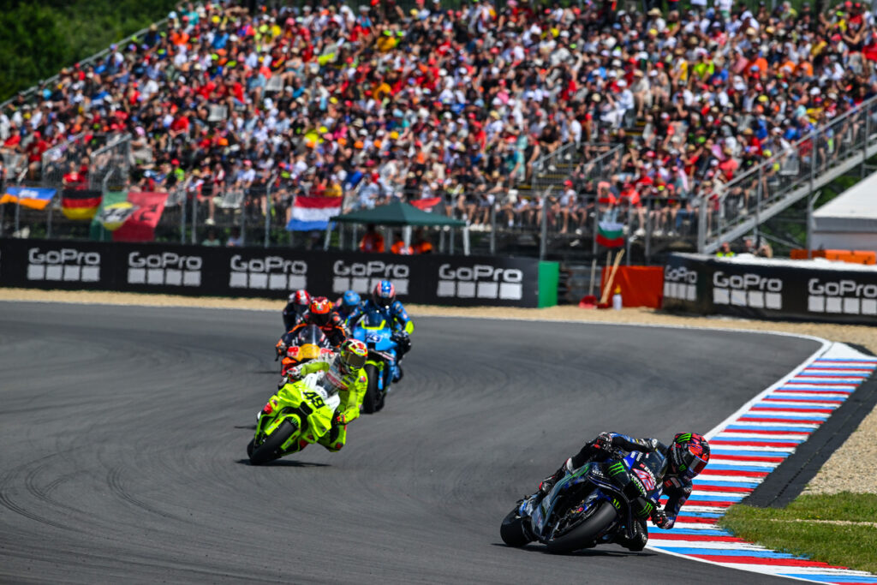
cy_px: 292
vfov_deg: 3.4
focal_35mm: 400
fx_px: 9745
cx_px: 438
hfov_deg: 5.2
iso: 160
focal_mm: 400
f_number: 8
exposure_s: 1/1000
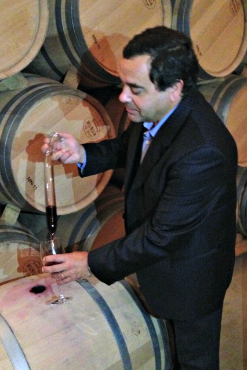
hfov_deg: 31.2
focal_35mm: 43
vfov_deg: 45.4
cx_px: 126
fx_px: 443
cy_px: 181
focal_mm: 4.12
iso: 800
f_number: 2.4
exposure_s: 1/15
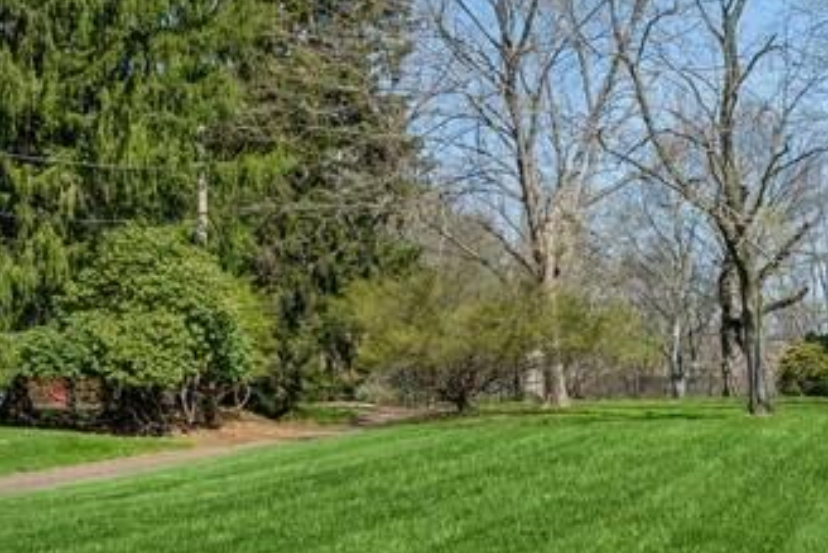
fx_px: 2209
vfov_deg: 14.2
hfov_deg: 19.9
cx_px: 1010
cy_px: 366
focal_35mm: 96
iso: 100
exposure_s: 1/100
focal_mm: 35
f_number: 11
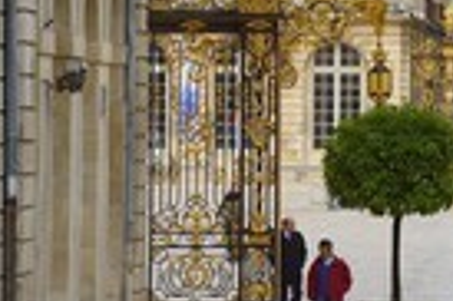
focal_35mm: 369
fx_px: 4638
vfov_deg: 3.7
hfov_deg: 5.6
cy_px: 53
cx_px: 615
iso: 200
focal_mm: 120
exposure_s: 1/200
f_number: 10
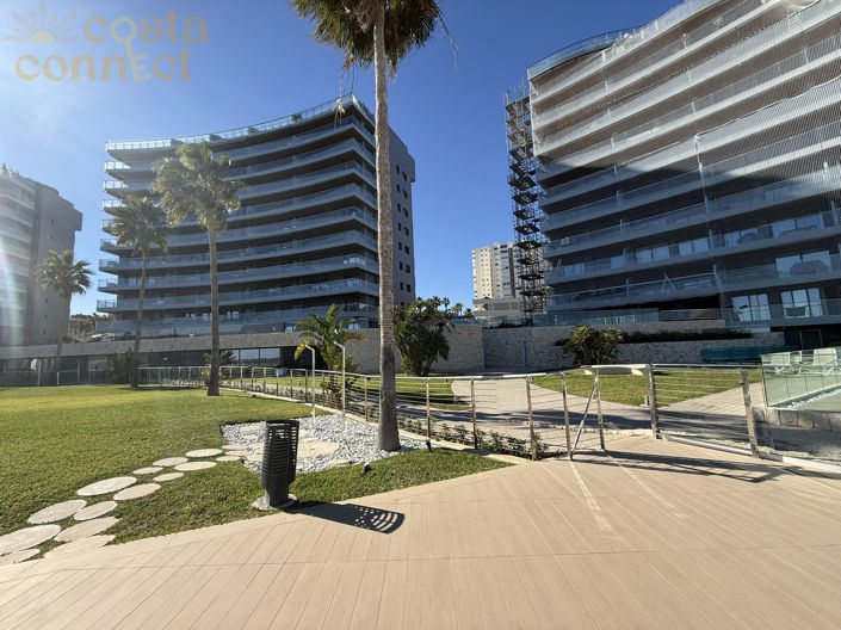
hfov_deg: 102.1
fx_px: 340
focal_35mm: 14
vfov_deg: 85.6
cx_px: 420
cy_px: 315
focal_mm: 2.22
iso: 50
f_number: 2.2
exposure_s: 1/1698
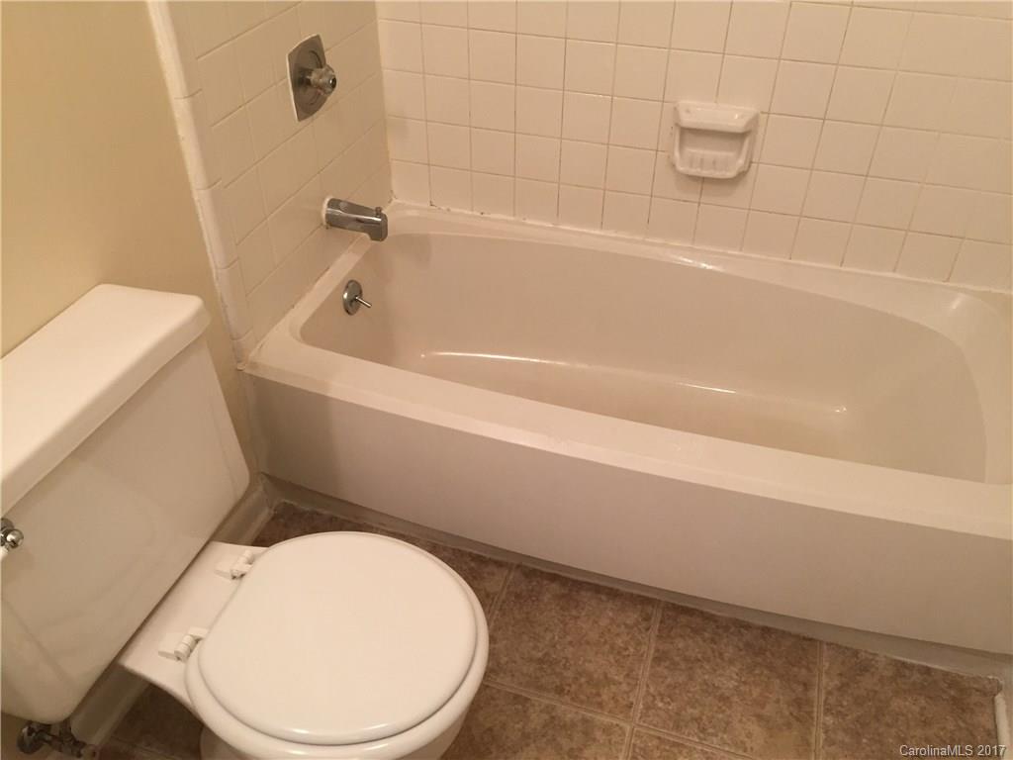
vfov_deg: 48.2
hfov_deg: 61.7
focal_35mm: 29
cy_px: 380
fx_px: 849
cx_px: 506
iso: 100
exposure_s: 1/30
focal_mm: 4.15
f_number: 2.2
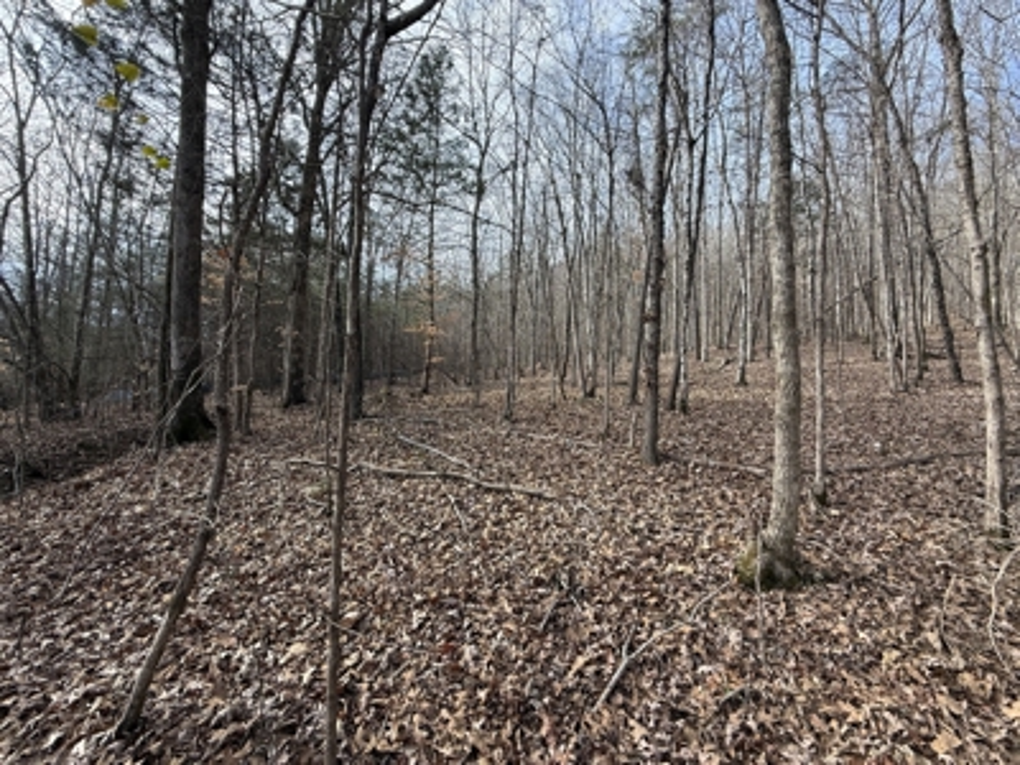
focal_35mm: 14
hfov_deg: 102.1
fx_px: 413
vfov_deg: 85.7
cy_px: 382
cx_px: 510
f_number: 2.2
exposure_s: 1/340
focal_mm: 2.22
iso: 64
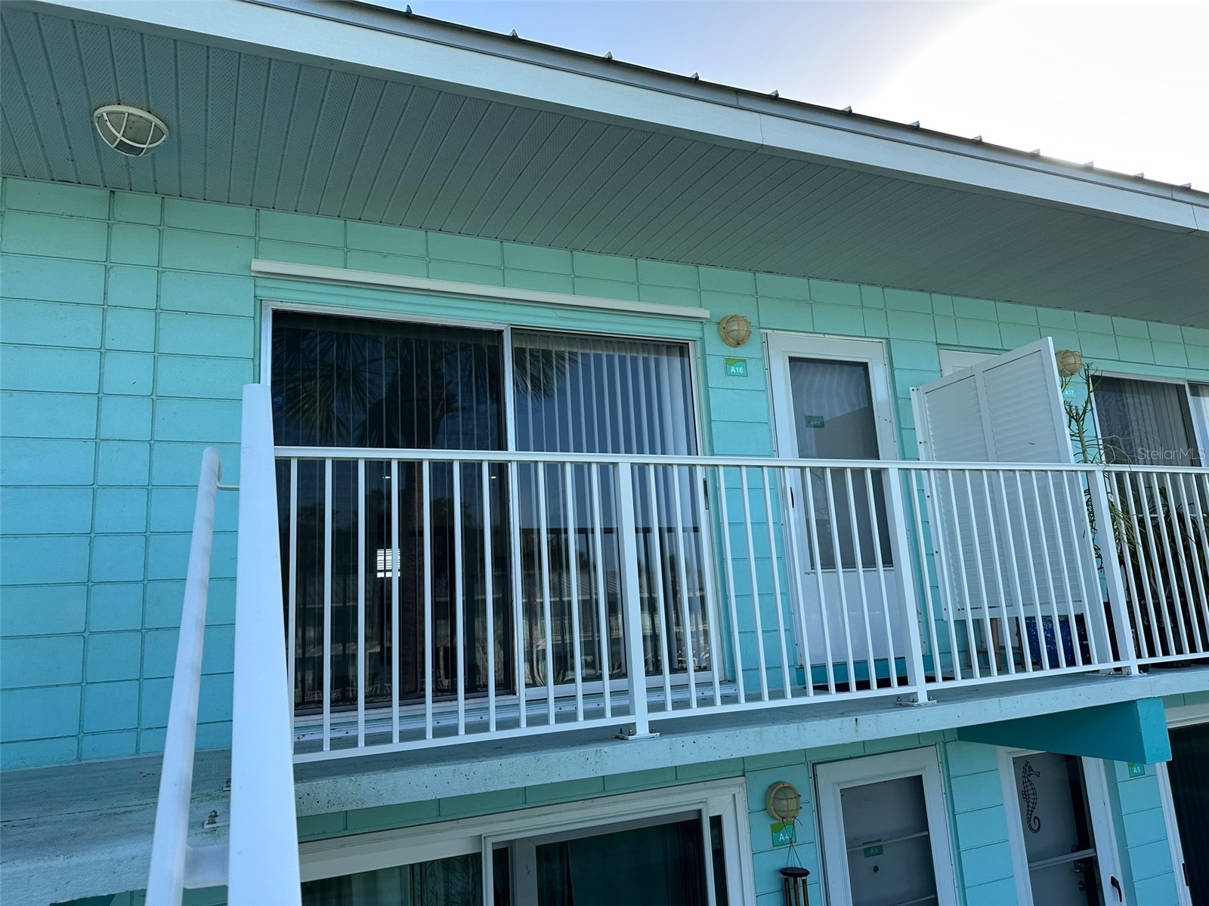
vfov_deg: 56.8
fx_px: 838
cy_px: 453
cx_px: 604
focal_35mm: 24
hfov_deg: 71.6
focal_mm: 6.86
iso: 80
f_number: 1.78
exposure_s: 1/1412
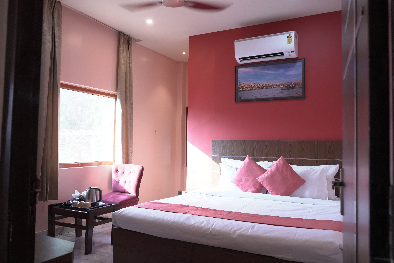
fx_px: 306
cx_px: 197
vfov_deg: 46.4
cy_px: 132
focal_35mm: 28
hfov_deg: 65.5
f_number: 7.1
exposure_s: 1/100
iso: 4000
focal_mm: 28
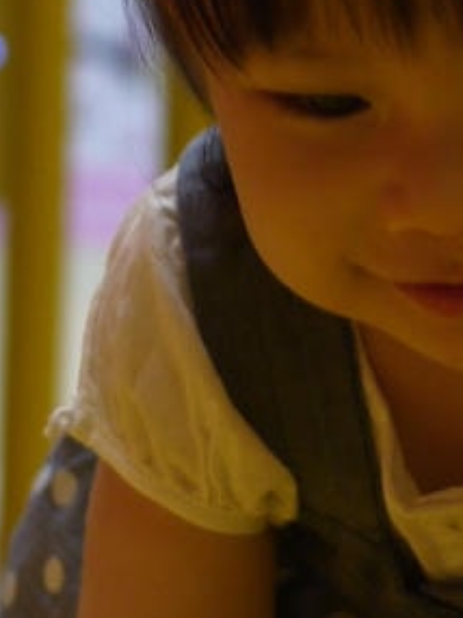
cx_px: 809
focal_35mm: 224
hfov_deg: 6.5
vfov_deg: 8.8
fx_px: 4001
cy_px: 456
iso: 160
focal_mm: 20
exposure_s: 1/100
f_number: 1.7
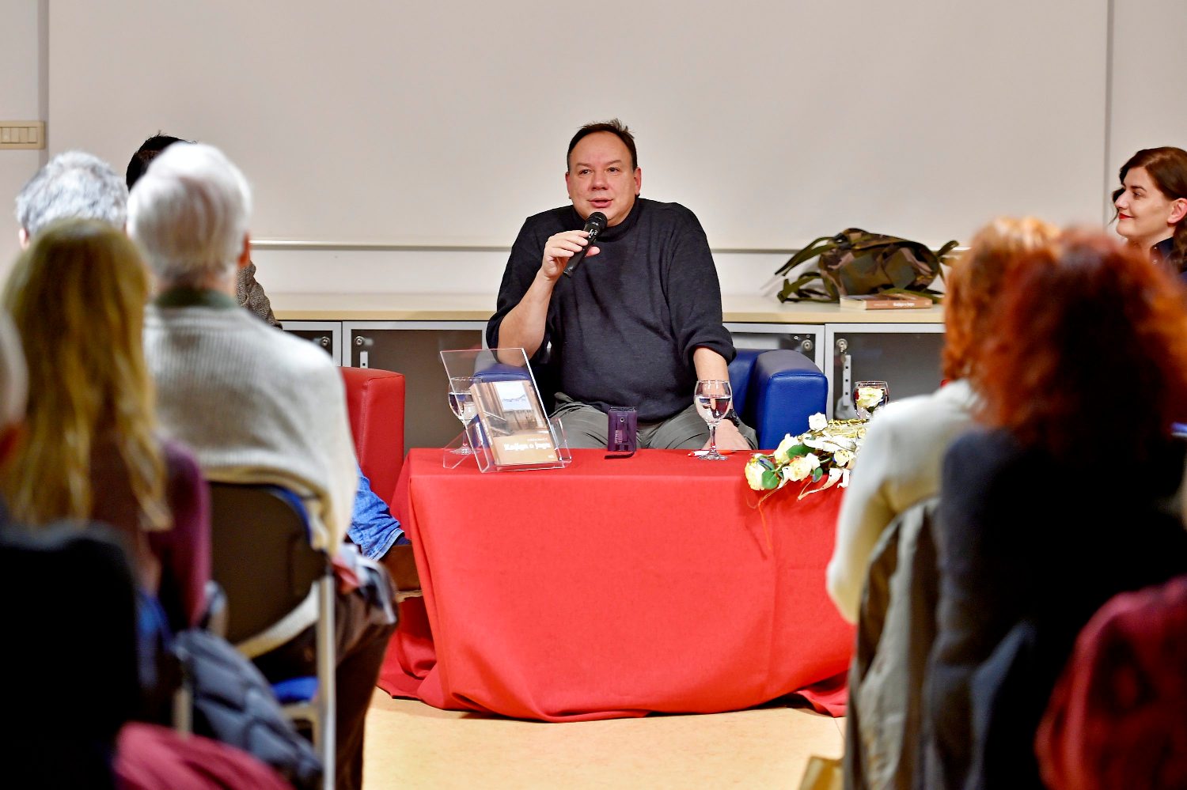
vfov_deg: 12.2
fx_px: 3691
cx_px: 594
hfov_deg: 18.3
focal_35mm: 112
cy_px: 395
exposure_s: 1/60
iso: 1600
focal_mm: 112
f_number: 2.8
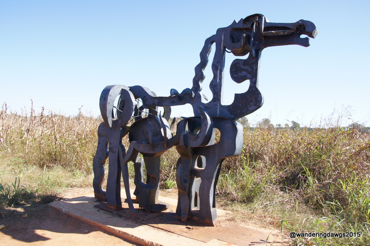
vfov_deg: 47.9
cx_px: 185
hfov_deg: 67.4
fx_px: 277
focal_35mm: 27
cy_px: 123
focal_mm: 18
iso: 200
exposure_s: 1/125
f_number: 10
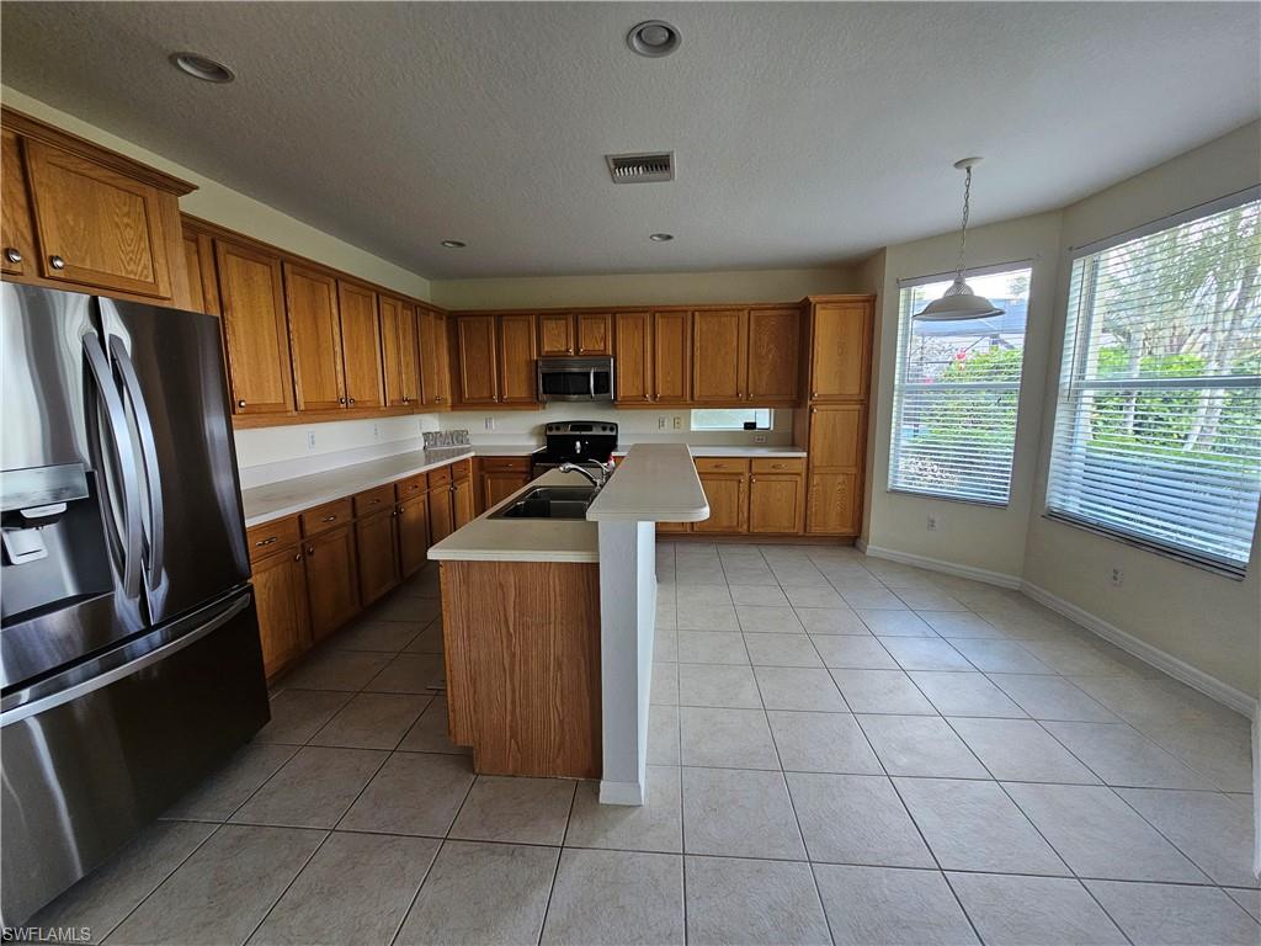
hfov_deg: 106.2
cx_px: 630
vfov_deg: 89.9
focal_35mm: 13
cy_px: 473
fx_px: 474
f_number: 2.2
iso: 160
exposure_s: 1/77.4
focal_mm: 2.2
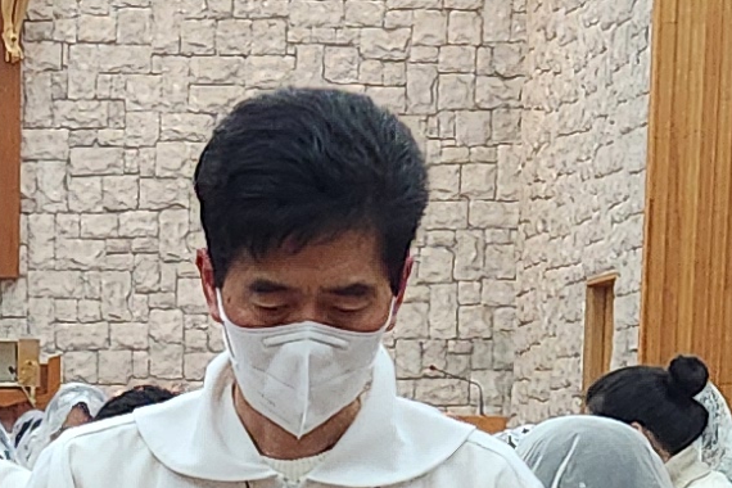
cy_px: 898
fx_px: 3416
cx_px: -60
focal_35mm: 168
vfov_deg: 7.9
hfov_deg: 12.0
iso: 500
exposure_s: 1/120
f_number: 1.8
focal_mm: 5.4
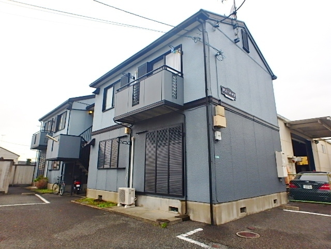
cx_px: 166
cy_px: 124
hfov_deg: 79.0
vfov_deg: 63.4
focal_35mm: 21
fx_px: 201
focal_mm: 3.7
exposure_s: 1/125
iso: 125
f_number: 3.5
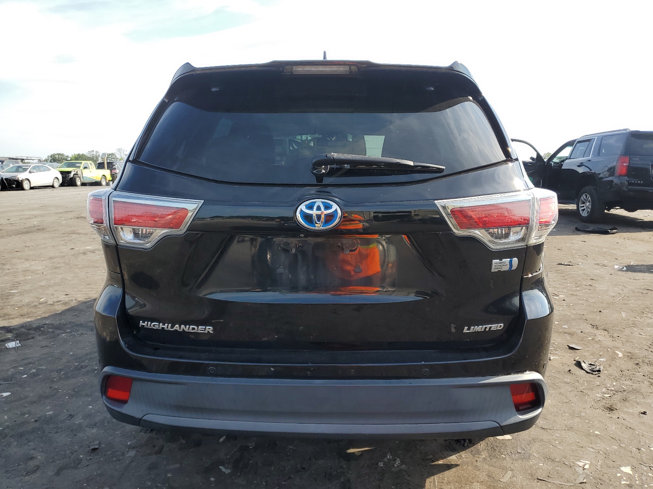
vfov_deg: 53.1
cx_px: 326
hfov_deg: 67.3
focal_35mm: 26
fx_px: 490
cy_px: 244
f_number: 1.5
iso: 50
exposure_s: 1/1111
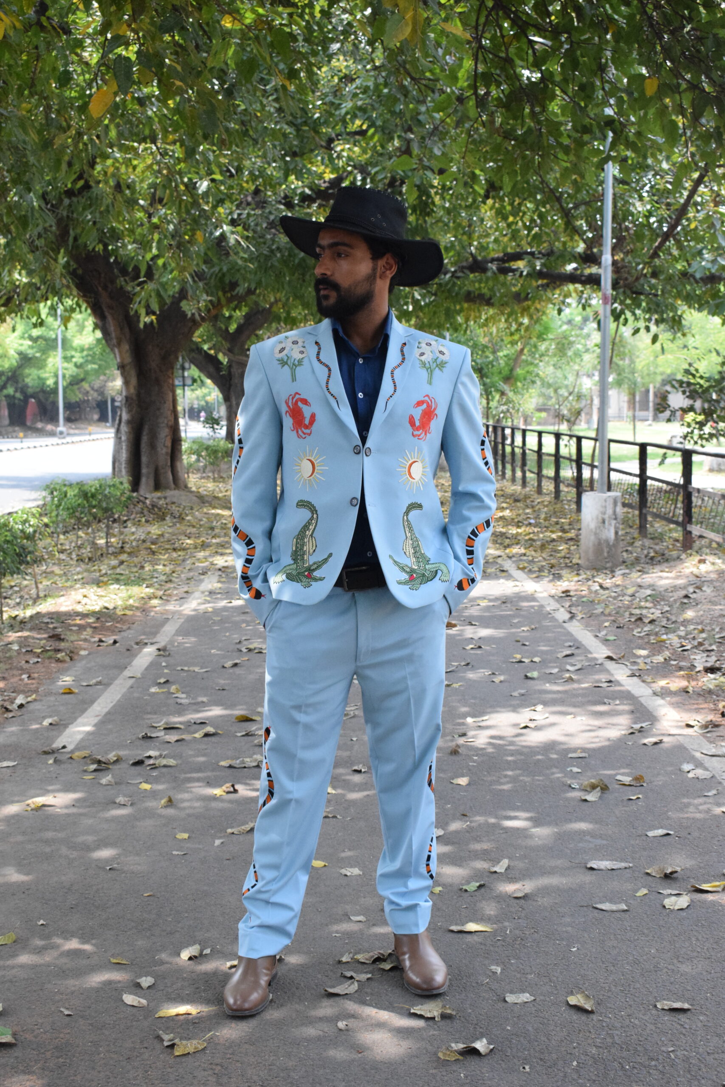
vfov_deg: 38.9
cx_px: 362
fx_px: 1540
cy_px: 544
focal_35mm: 51
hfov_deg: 26.5
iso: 3200
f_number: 7.1
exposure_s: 1/1250
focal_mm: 34
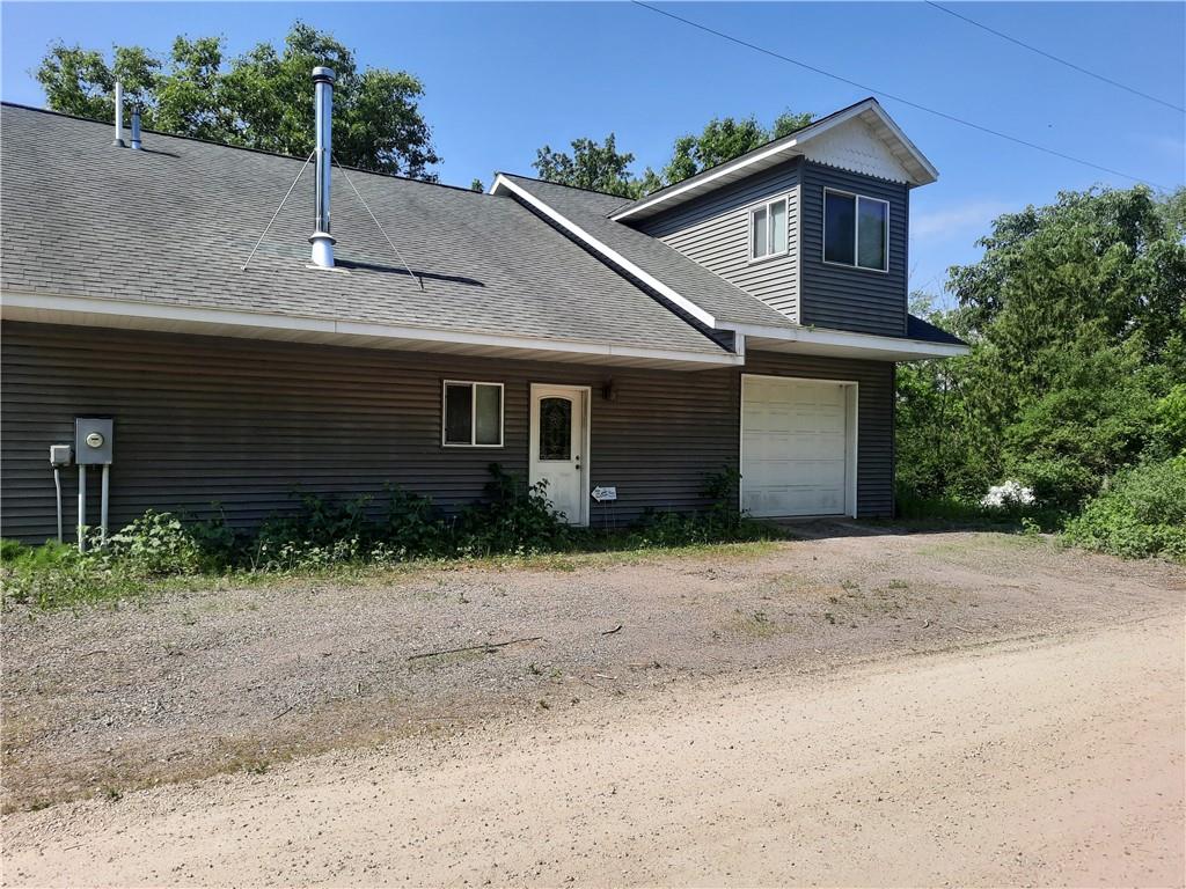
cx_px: 593
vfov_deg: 54.9
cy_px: 444
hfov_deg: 69.4
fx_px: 857
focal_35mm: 25
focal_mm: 4.6
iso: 32
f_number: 2
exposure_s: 1/1013
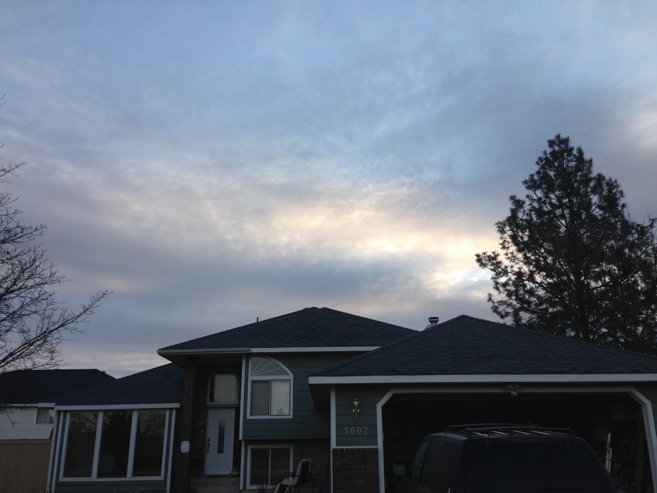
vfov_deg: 43.0
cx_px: 328
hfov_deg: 55.3
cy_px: 246
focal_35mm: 33
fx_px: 626
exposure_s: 1/330
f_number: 2.4
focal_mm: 4.12
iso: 50
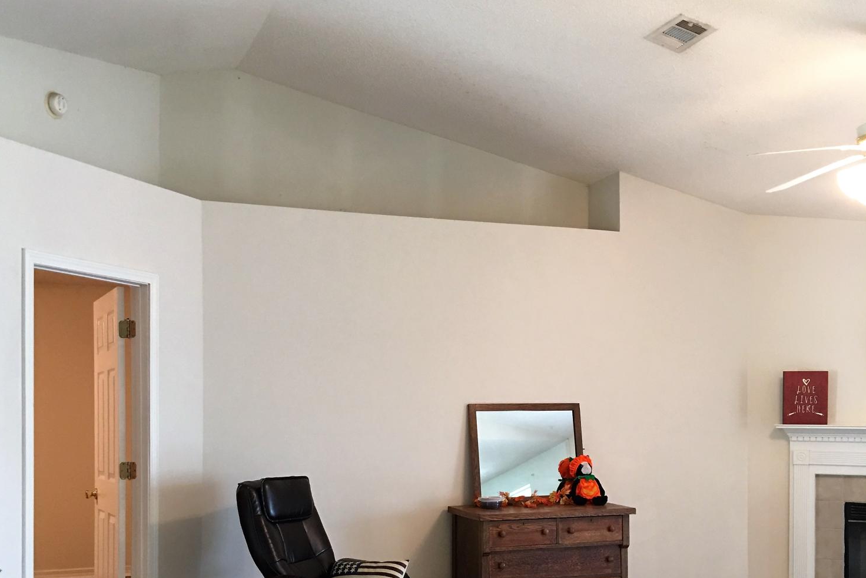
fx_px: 986
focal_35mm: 41
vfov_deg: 32.2
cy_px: 409
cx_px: 429
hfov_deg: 47.4
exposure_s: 1/15
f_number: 2.2
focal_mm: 4.15
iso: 64
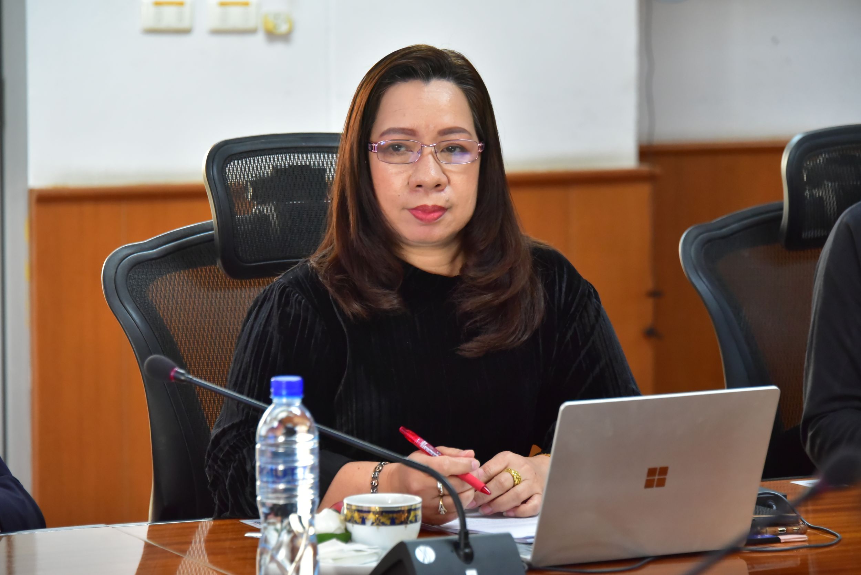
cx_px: 430
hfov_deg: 11.4
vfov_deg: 7.6
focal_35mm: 180
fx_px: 4307
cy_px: 288
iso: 6400
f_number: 6.3
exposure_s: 1/160
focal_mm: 180
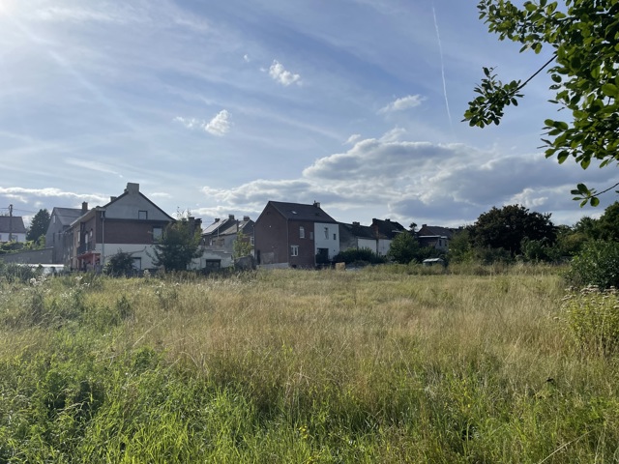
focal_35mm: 26
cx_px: 310
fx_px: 465
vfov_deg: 53.1
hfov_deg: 67.3
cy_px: 232
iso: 32
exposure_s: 1/9804
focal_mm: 4.2
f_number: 1.6
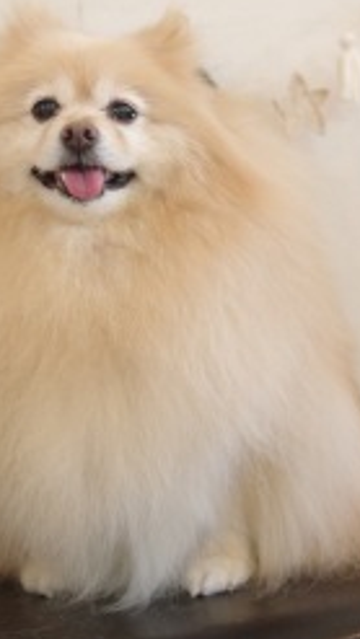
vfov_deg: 25.5
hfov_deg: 14.5
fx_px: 1408
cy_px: 246
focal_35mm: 83
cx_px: 117
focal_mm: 33
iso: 400
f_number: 2.8
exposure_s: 1/60
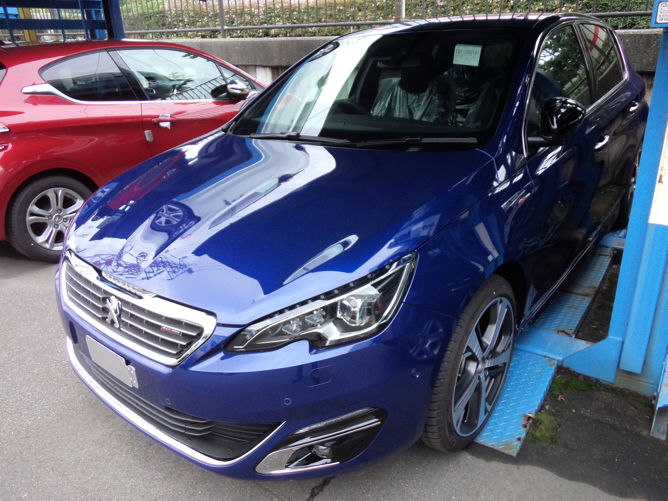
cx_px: 334
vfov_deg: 53.1
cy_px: 250
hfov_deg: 67.3
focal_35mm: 26
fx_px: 502
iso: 200
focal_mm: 4.6
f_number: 3.3
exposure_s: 1/60
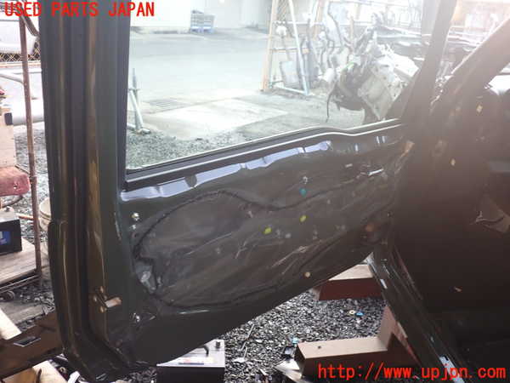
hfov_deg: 60.0
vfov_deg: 46.8
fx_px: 442
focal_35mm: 30
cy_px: 192
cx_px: 255
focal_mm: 5.4
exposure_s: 1/60
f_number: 2.3
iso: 125
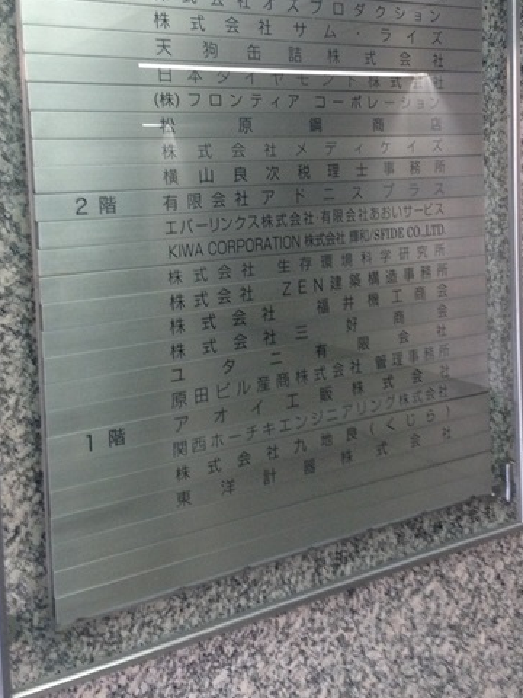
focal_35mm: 44
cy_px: 238
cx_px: 276
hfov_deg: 32.9
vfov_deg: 42.4
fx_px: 886
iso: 200
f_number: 2.4
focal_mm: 4.12
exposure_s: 1/20
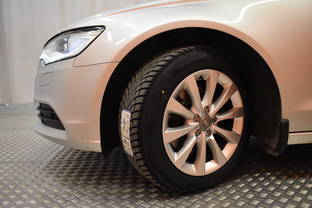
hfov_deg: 61.9
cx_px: 156
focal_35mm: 30
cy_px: 104
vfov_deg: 43.6
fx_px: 260
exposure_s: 1/100
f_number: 4.5
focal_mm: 20
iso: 3200
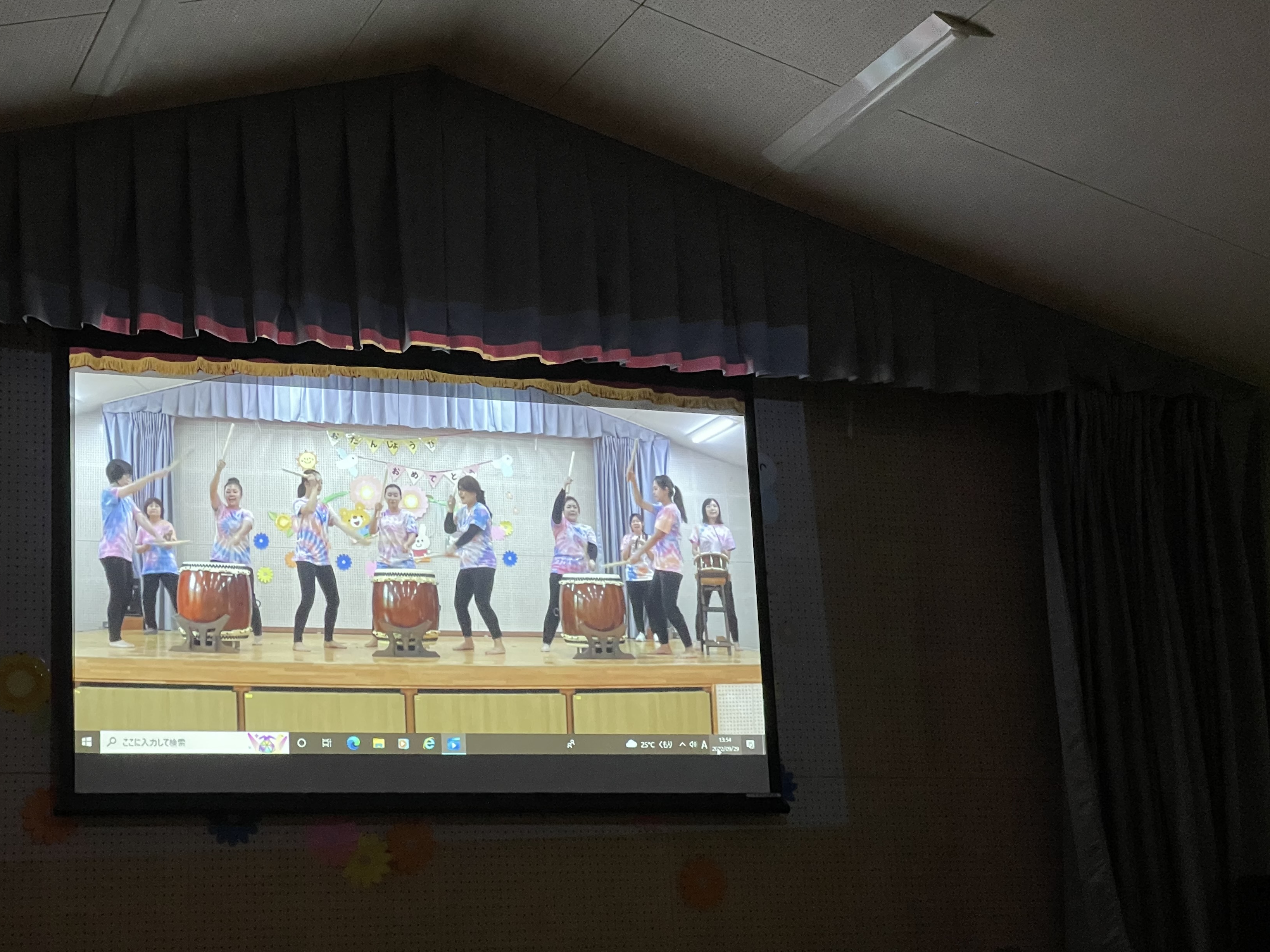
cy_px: 564
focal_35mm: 64
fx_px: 2348
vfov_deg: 22.9
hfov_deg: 30.2
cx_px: 491
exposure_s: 1/60
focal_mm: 6
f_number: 2
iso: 500
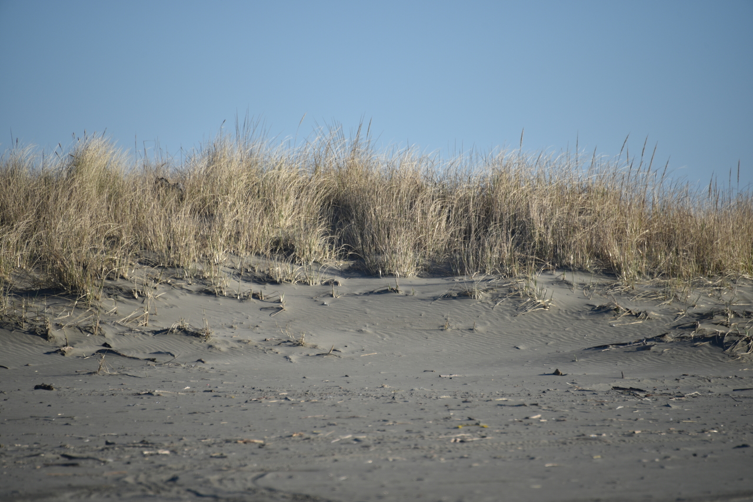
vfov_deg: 4.6
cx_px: 376
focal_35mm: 300
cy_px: 251
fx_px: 6276
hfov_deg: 6.9
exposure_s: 1/640
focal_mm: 300
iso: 125
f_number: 5.6
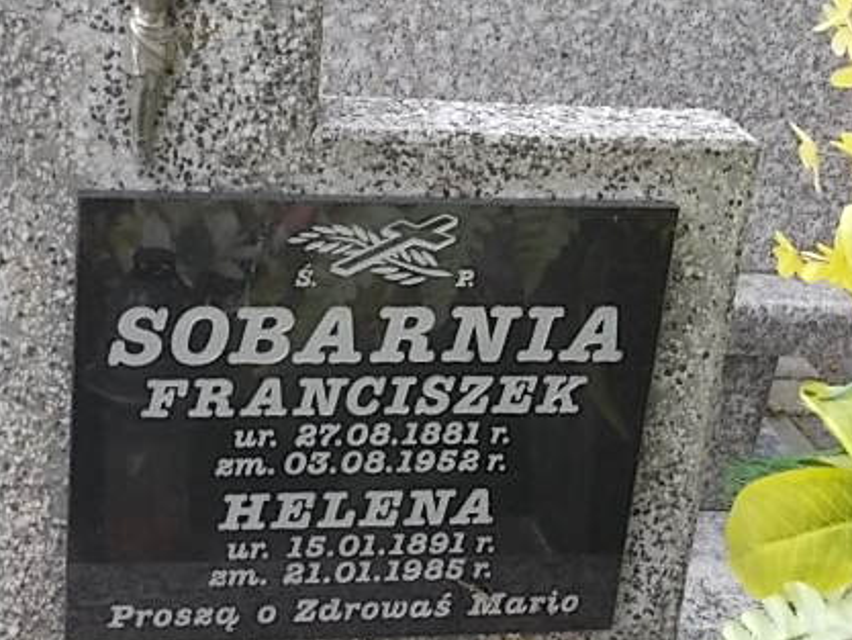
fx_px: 1625
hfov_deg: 29.2
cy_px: 288
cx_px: 306
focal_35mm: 66
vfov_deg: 22.3
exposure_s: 1/125
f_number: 3.3
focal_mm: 6.1
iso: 80
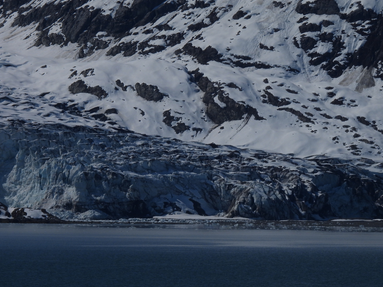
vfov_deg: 2.8
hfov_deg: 3.7
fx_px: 5962
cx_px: 217
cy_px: 162
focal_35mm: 539
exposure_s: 1/2000
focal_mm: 80.3
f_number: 8
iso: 100
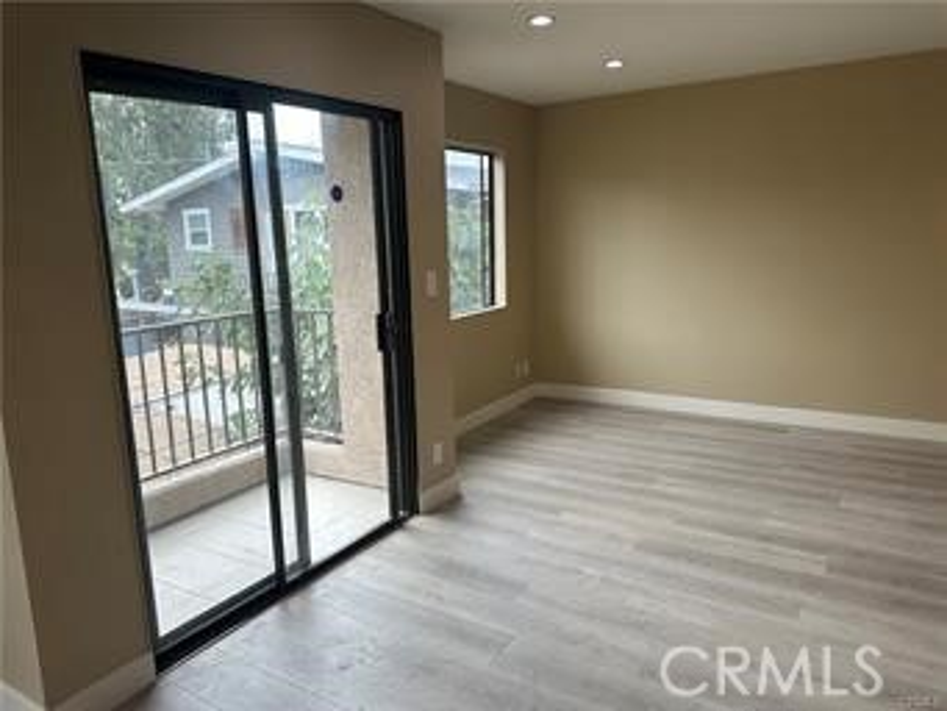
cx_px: 474
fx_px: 657
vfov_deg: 56.8
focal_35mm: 24
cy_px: 356
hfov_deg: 71.6
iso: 80
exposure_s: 1/407
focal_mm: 6.86
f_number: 1.78
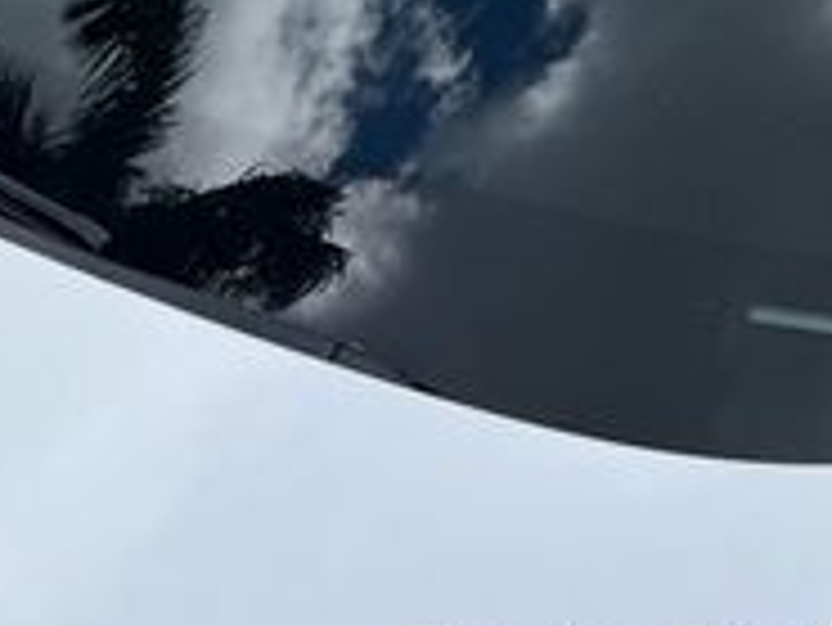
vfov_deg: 15.2
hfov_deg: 21.4
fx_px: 2165
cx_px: 724
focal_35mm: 90
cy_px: -315
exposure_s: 1/3704
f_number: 1.5
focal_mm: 5.7
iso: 50
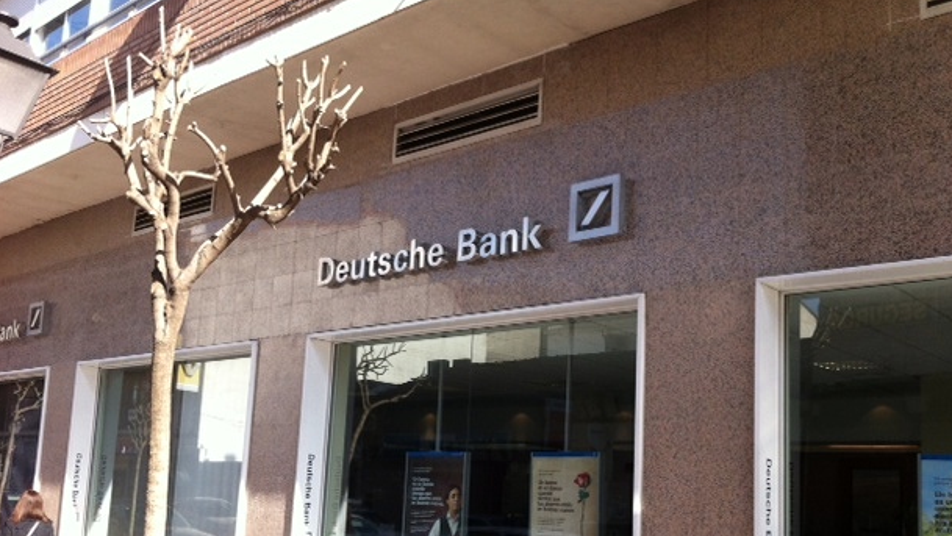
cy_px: 359
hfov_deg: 50.5
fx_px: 1010
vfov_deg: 29.5
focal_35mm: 40
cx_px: 494
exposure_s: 1/409
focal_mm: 3.85
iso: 80
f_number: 2.8
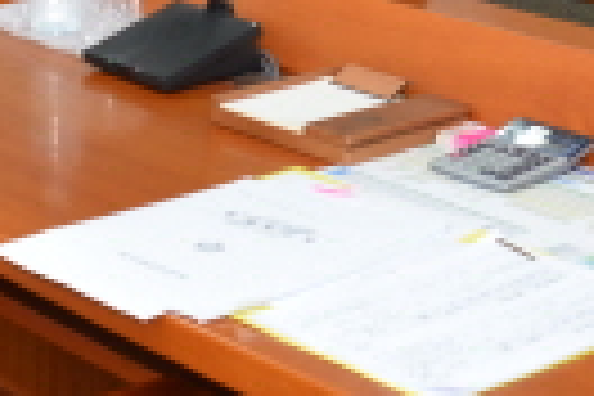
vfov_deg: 10.3
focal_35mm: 123
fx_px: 2029
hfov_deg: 16.2
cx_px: -54
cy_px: -374
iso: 320
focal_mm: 18
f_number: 4
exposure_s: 1/60
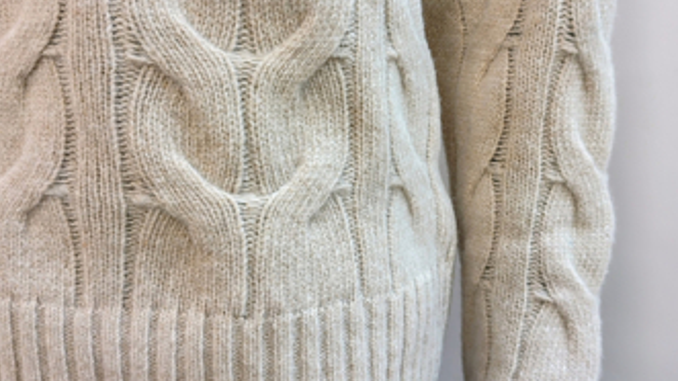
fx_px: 665
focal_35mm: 37
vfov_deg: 31.8
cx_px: 341
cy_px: 143
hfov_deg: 54.0
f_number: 1.7
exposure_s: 1/50.1
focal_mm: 4.71
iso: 379
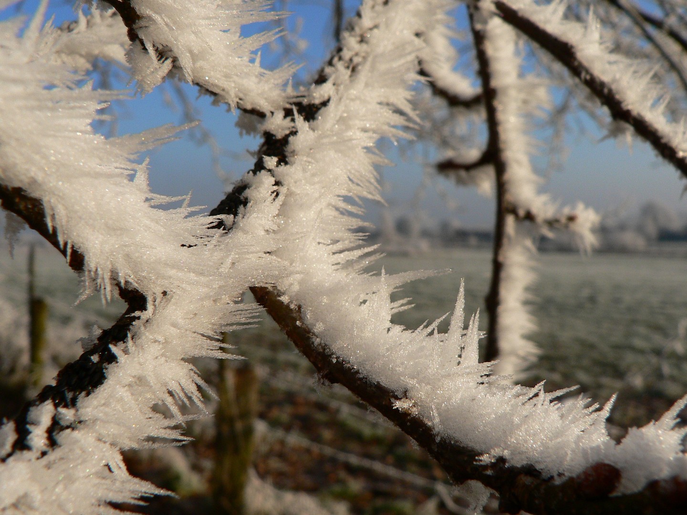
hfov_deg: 51.4
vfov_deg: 39.7
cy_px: 258
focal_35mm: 36
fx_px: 714
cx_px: 344
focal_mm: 6
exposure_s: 1/640
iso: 100
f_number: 5.6
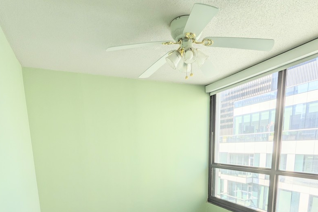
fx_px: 203
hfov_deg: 76.1
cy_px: 187
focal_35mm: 23
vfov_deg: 49.7
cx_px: 162
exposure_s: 1/684
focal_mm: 2.22
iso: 35
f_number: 2.2
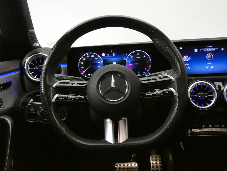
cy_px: 86
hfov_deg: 45.8
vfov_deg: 35.1
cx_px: 114
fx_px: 269
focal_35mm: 41
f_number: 3.6
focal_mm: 7.3
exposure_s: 1/50
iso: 1600
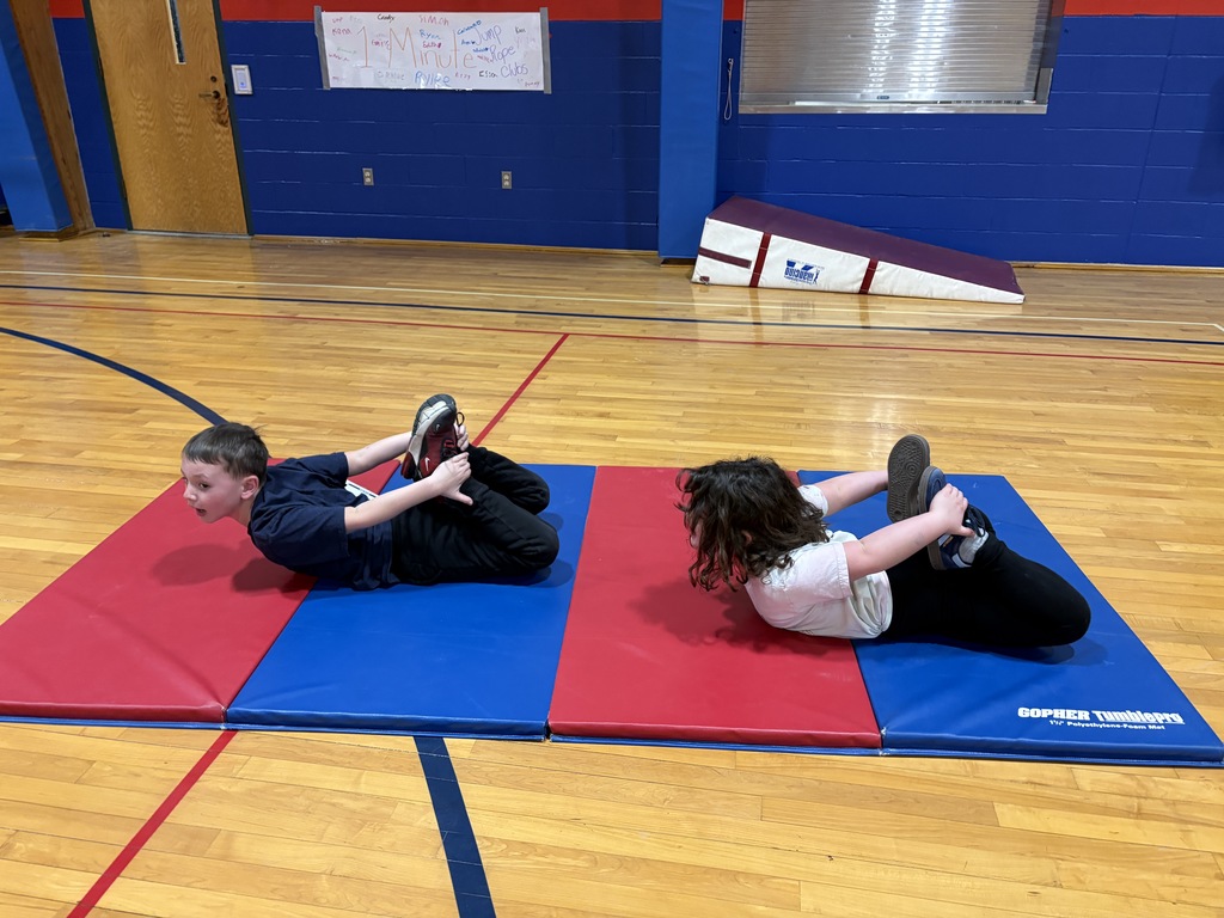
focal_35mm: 26
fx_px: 919
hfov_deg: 67.3
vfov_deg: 53.1
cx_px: 612
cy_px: 459
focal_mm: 5.96
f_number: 1.6
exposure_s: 1/60
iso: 250
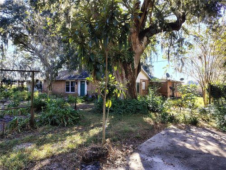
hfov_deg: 71.6
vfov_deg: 56.8
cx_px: 113
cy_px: 85
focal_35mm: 24
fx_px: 157
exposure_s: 1/120
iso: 106
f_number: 1.8
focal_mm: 5.56
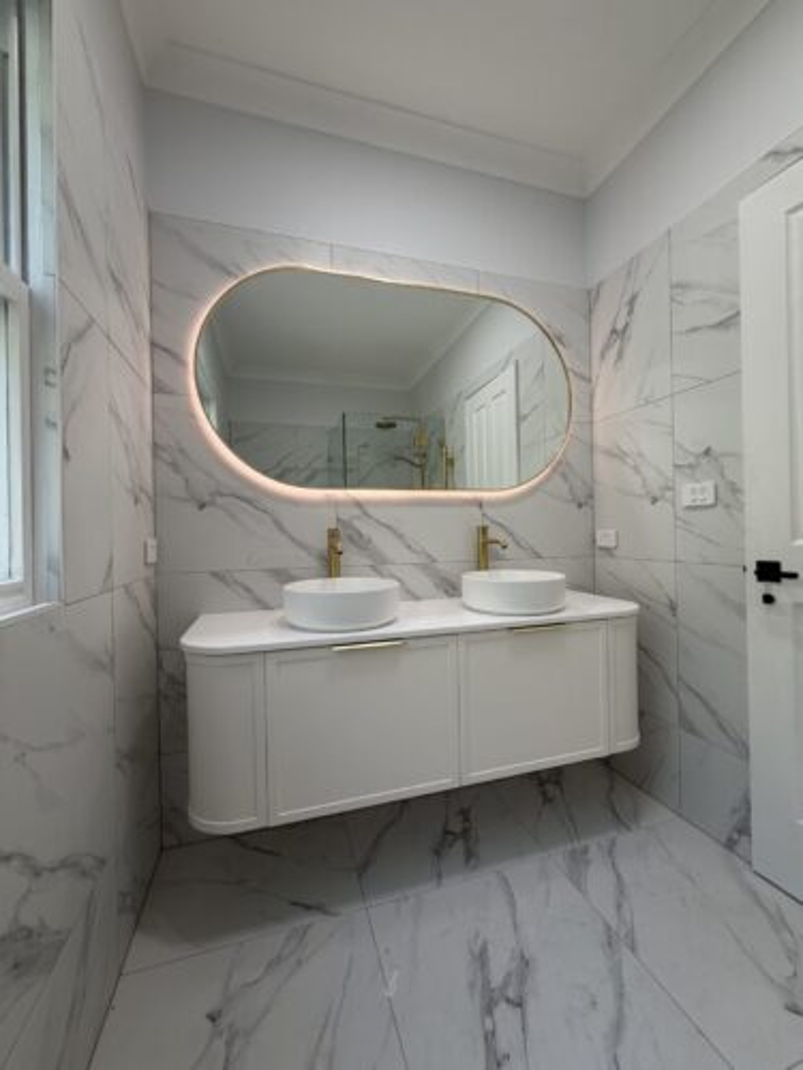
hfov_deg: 85.7
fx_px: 433
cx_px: 402
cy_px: 535
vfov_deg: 102.1
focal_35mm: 14
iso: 125
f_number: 2.2
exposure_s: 1/100
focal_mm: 2.22
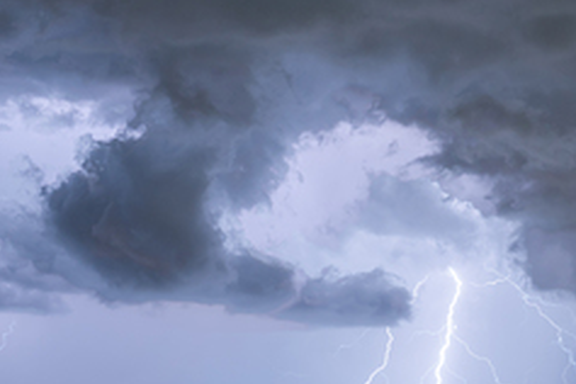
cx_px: 182
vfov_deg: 7.8
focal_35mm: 177
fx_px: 2832
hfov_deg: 11.6
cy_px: 202
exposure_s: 13
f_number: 6.3
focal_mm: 70
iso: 400
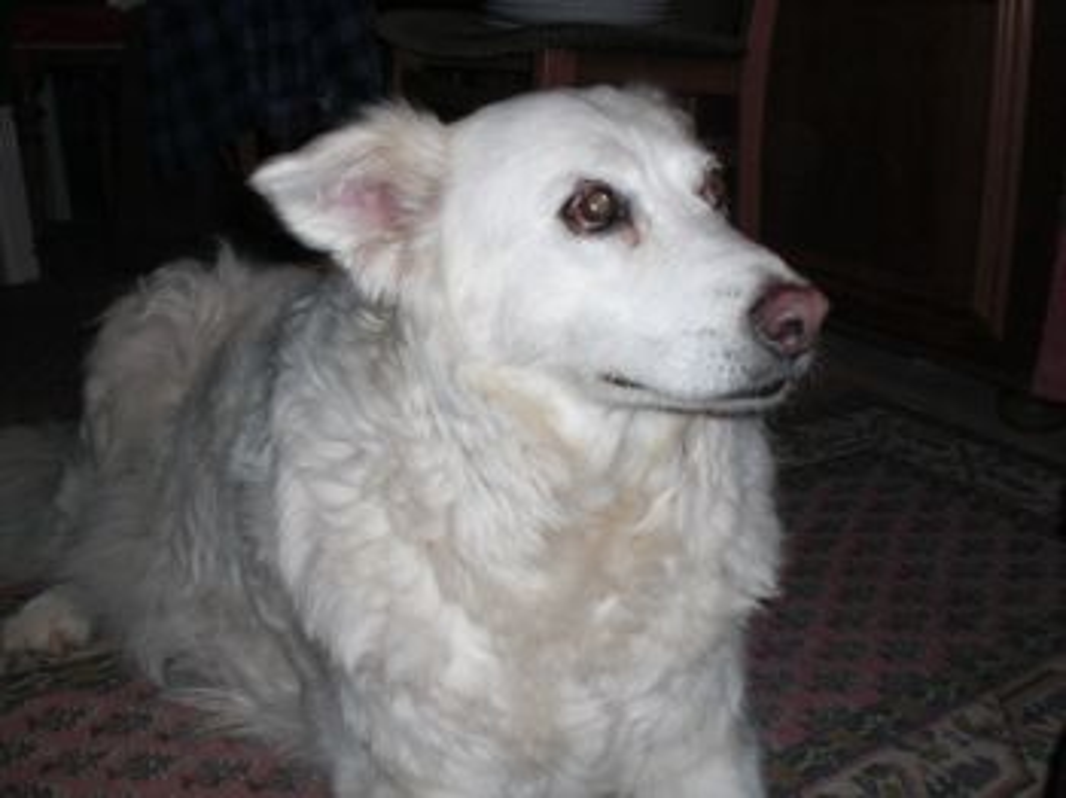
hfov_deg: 49.0
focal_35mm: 38
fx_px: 1169
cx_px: 533
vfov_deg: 37.7
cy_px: 399
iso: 200
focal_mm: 6.3
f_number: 3.1
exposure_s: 1/60
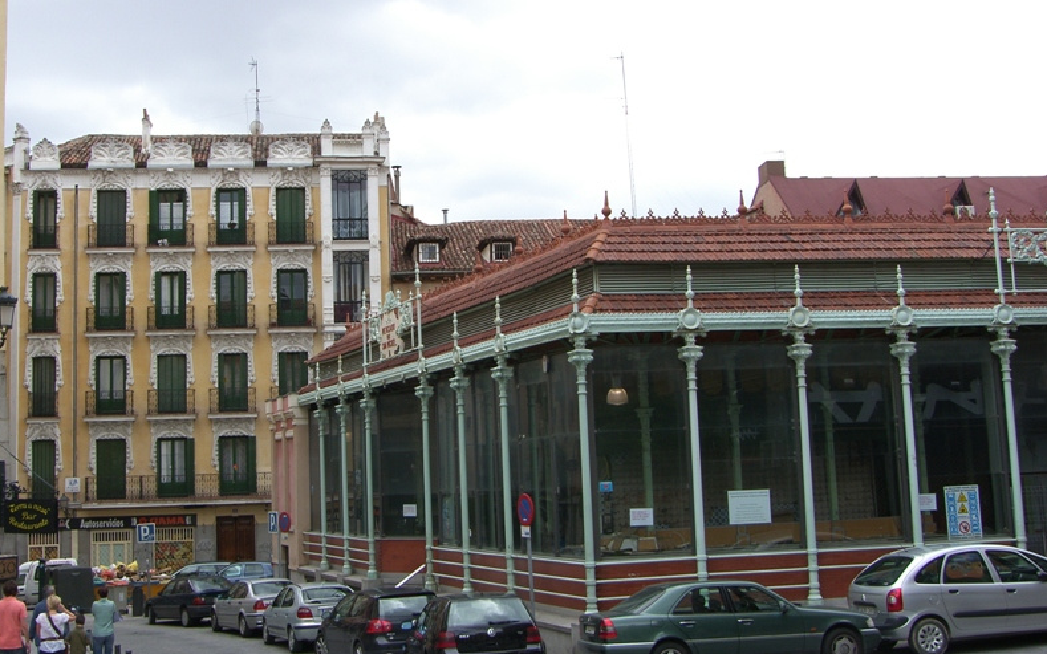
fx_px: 1227
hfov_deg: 46.2
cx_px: 522
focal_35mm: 43
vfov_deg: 29.8
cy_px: 356
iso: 50
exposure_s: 1/200
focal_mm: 10.3
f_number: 5
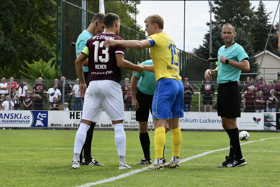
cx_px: 144
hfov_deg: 14.3
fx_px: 1120
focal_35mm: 144
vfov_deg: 9.5
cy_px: 89
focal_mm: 135
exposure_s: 1/800
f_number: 16
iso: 2000
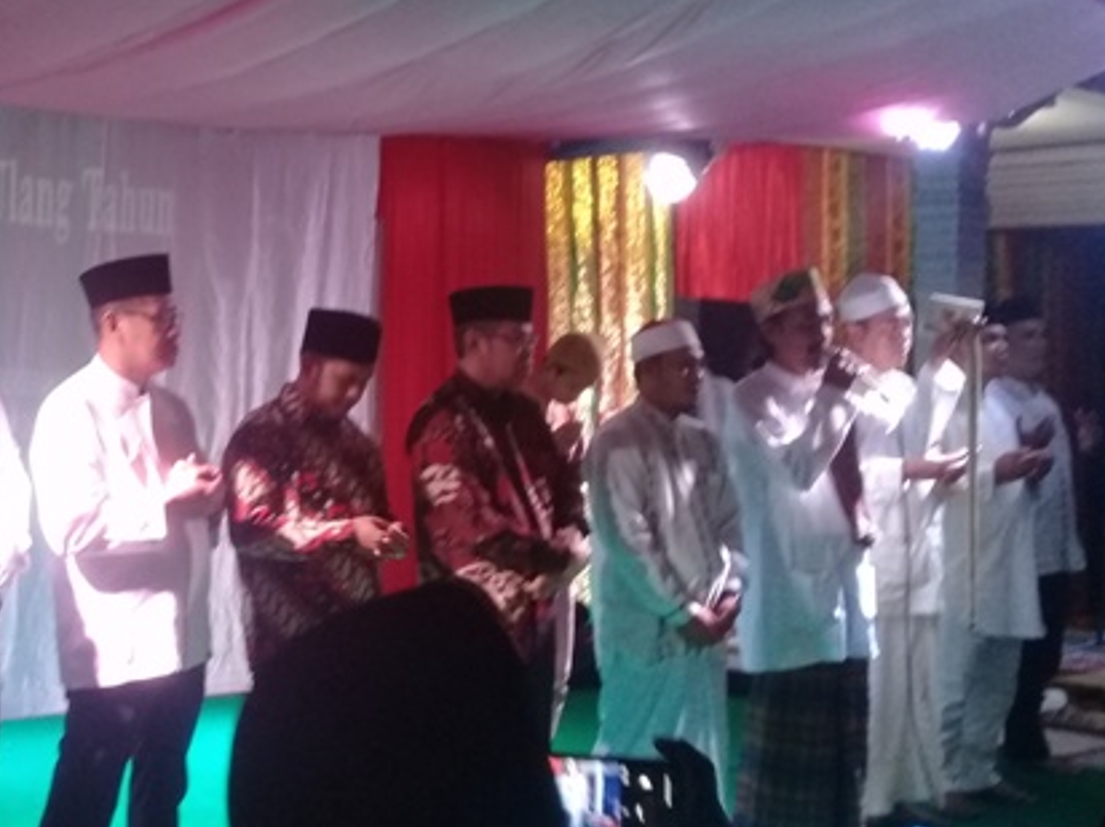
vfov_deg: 26.5
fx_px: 1754
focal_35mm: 55
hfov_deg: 34.0
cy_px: 341
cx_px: 233
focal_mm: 3.3
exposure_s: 1/25
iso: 200
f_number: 2.2
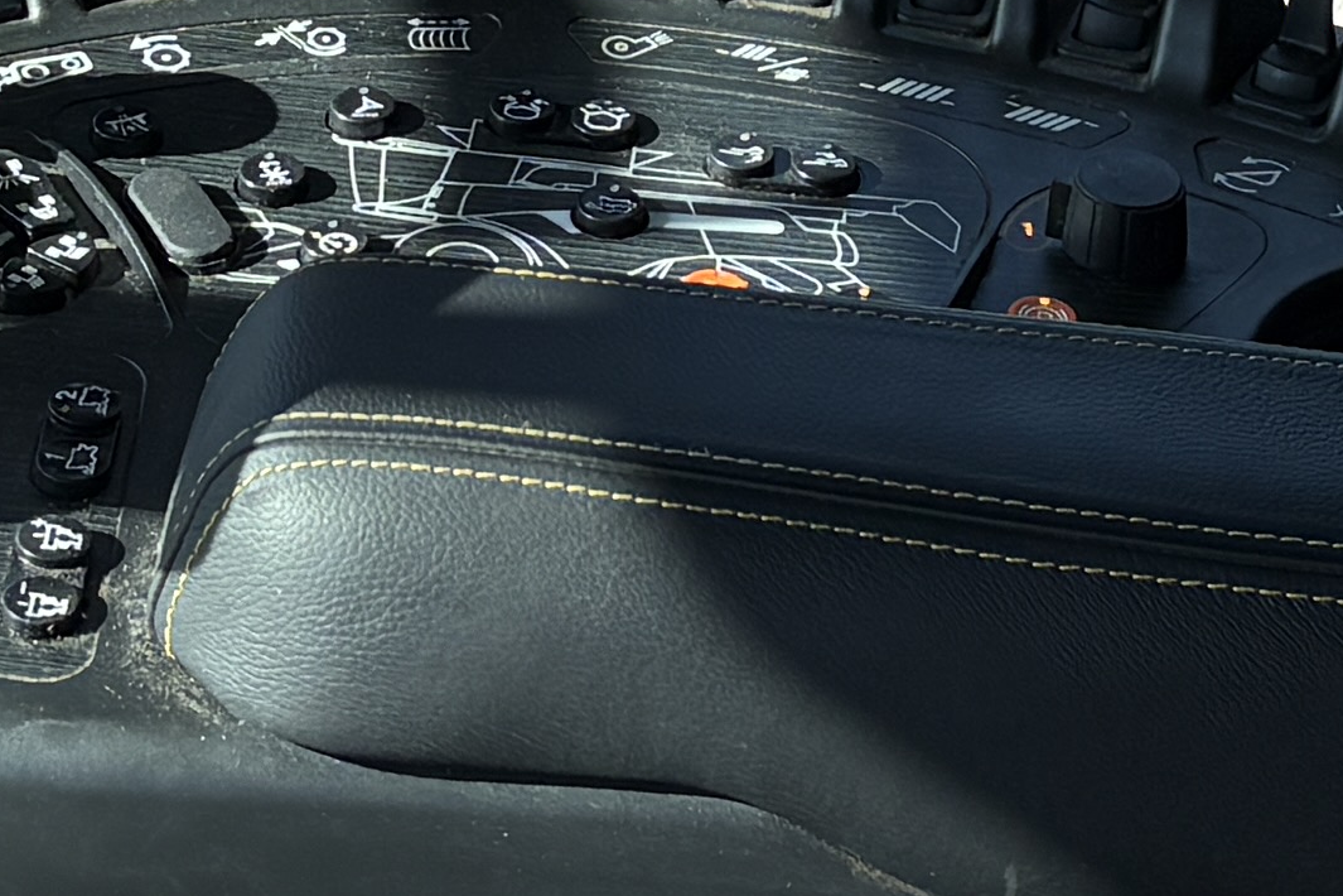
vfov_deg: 9.1
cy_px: -705
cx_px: 361
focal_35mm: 145
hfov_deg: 14.1
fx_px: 5409
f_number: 1.6
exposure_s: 1/1517
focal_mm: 5.96
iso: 50
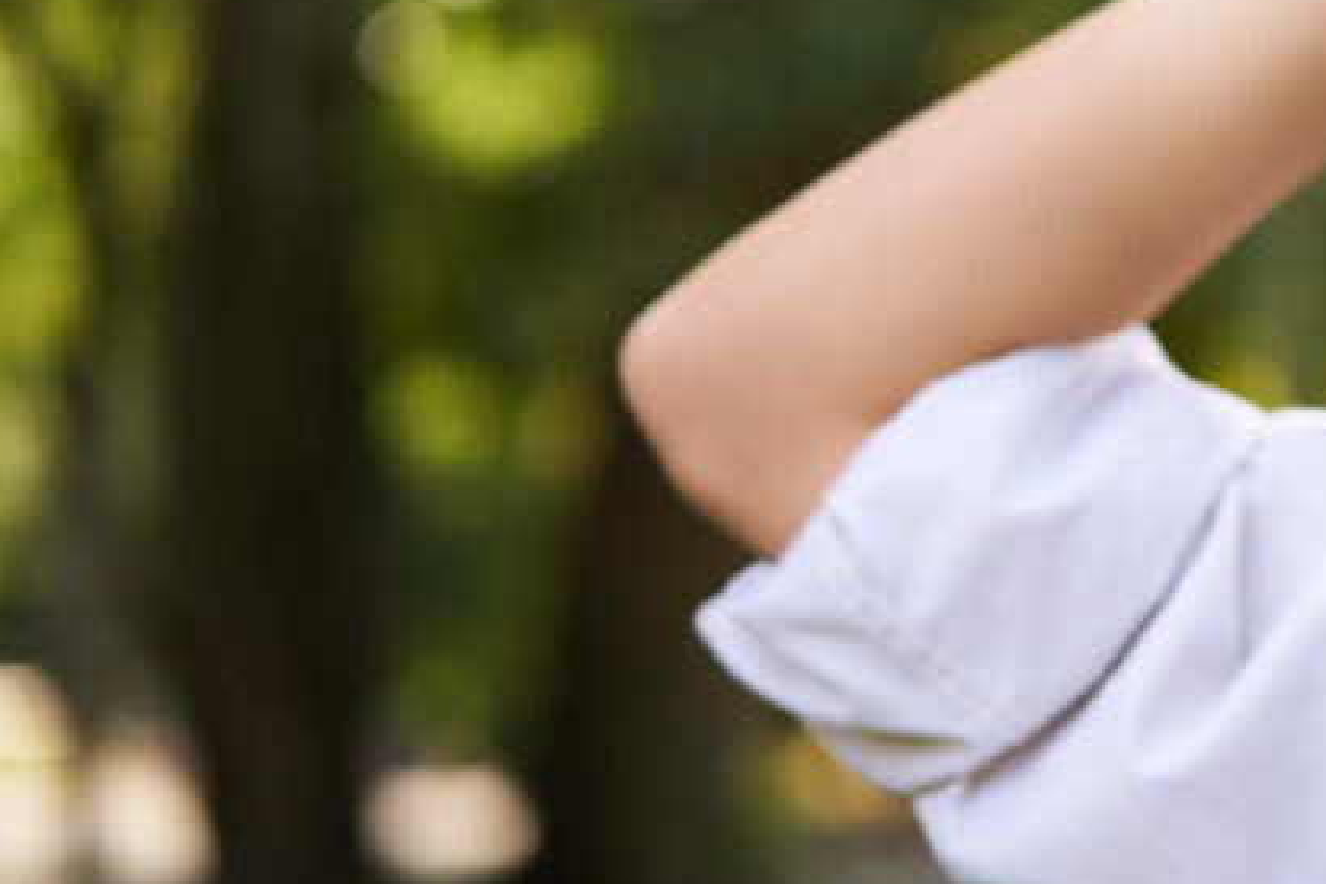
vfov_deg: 10.0
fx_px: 5009
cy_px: -82
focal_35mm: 136
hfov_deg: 14.6
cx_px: 1630
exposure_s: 1/500
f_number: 2.5
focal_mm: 55
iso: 100
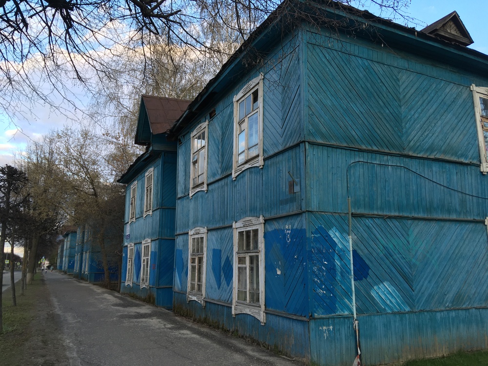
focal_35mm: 29
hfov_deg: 61.7
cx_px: 244
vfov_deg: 48.2
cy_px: 183
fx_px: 409
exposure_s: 1/100
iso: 25
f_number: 2.2
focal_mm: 4.15
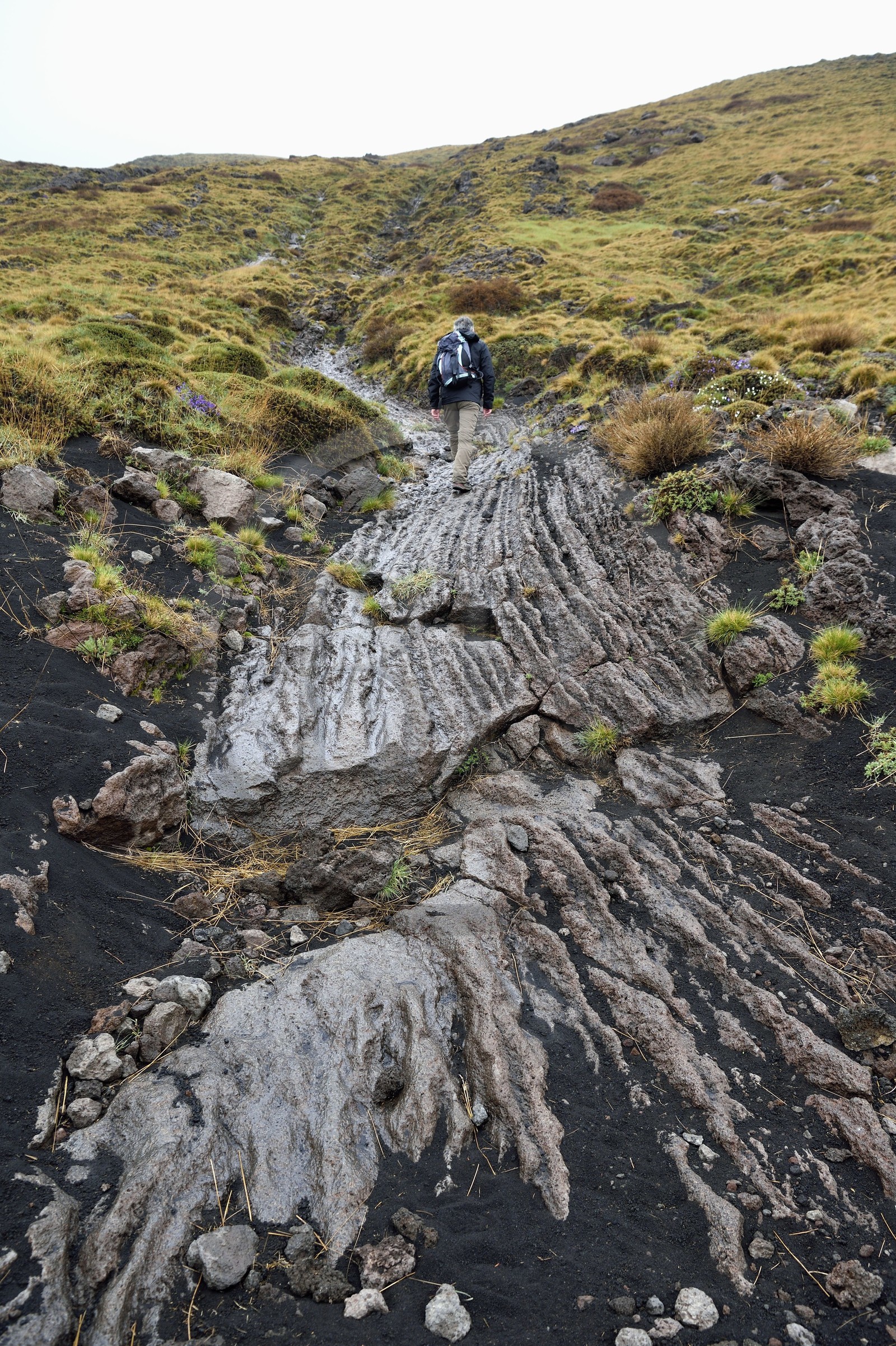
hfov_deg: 46.4
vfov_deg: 65.5
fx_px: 1046
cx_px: 448
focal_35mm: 28
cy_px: 673
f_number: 7.1
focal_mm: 28
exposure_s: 1/125
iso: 400
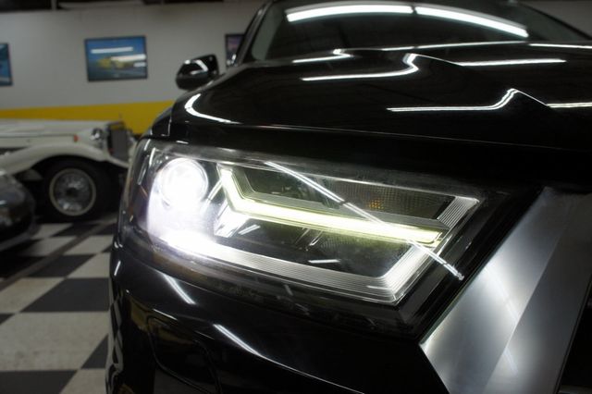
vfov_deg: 47.9
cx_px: 296
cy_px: 197
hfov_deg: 67.4
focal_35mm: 27
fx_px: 444
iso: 400
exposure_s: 1/125
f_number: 5
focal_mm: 18
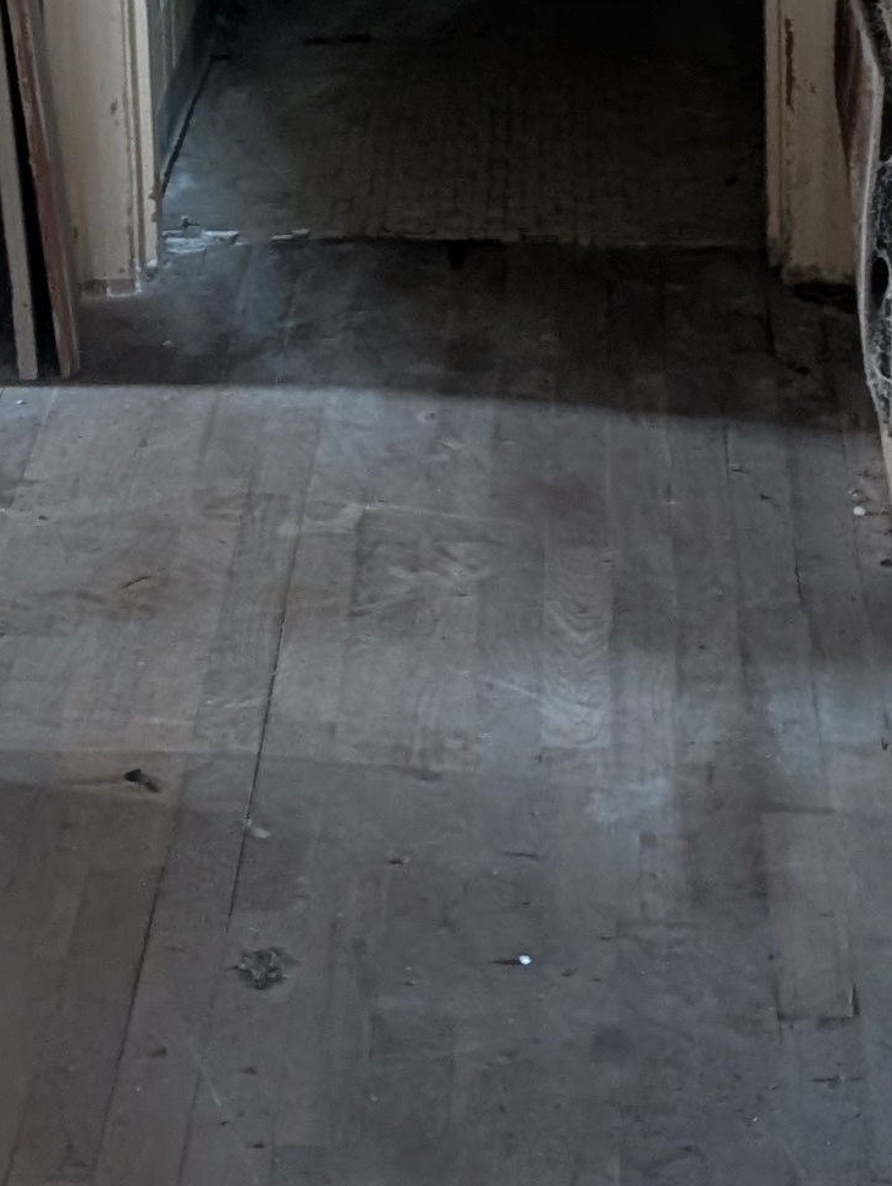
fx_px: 3463
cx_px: 481
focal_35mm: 101
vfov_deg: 18.8
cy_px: -70
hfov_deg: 14.7
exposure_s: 1/65.7
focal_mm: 6.9
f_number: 1.68
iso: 1134
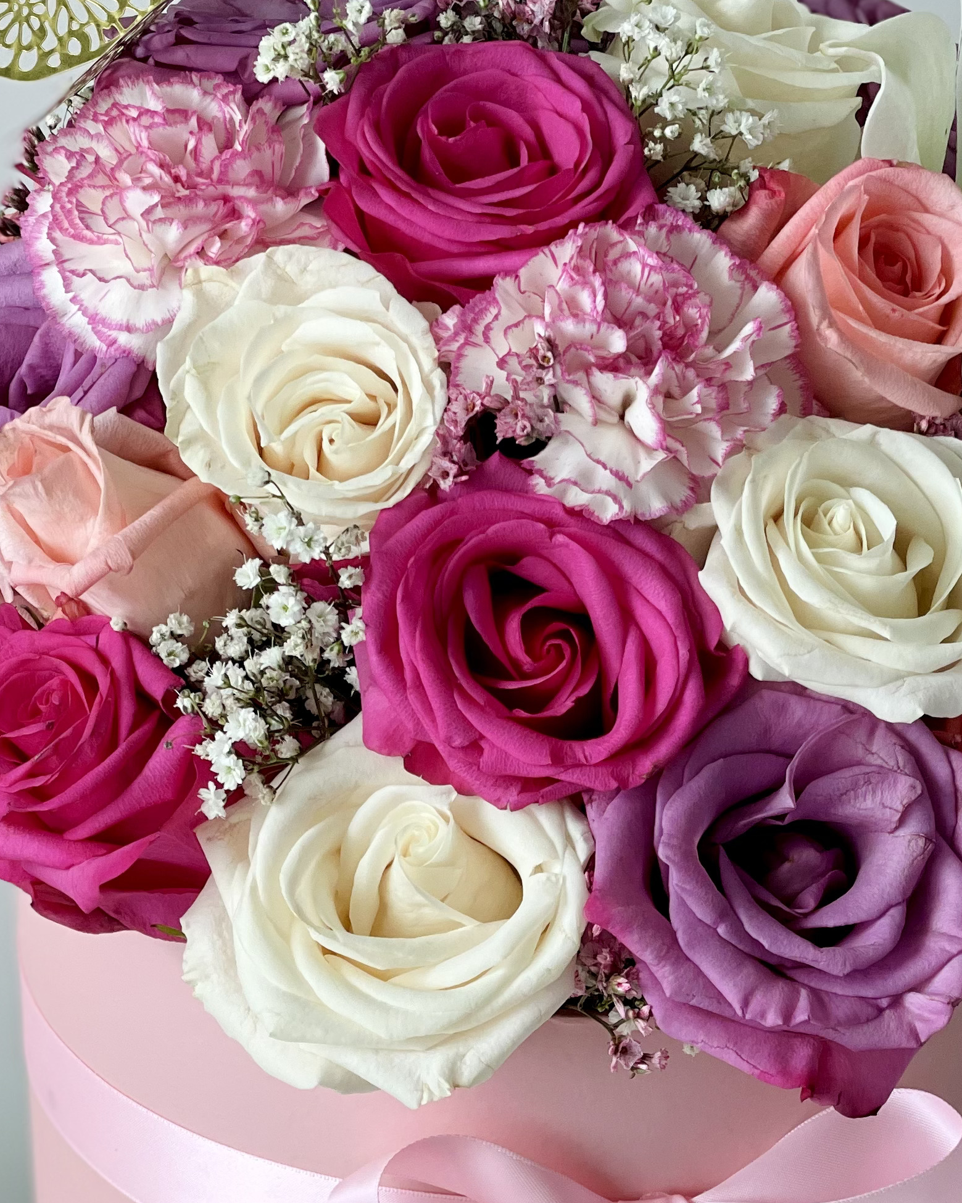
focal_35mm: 105
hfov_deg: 14.7
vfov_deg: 18.2
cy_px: 817
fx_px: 3737
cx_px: 549
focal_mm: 6
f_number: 2
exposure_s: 1/120
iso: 40
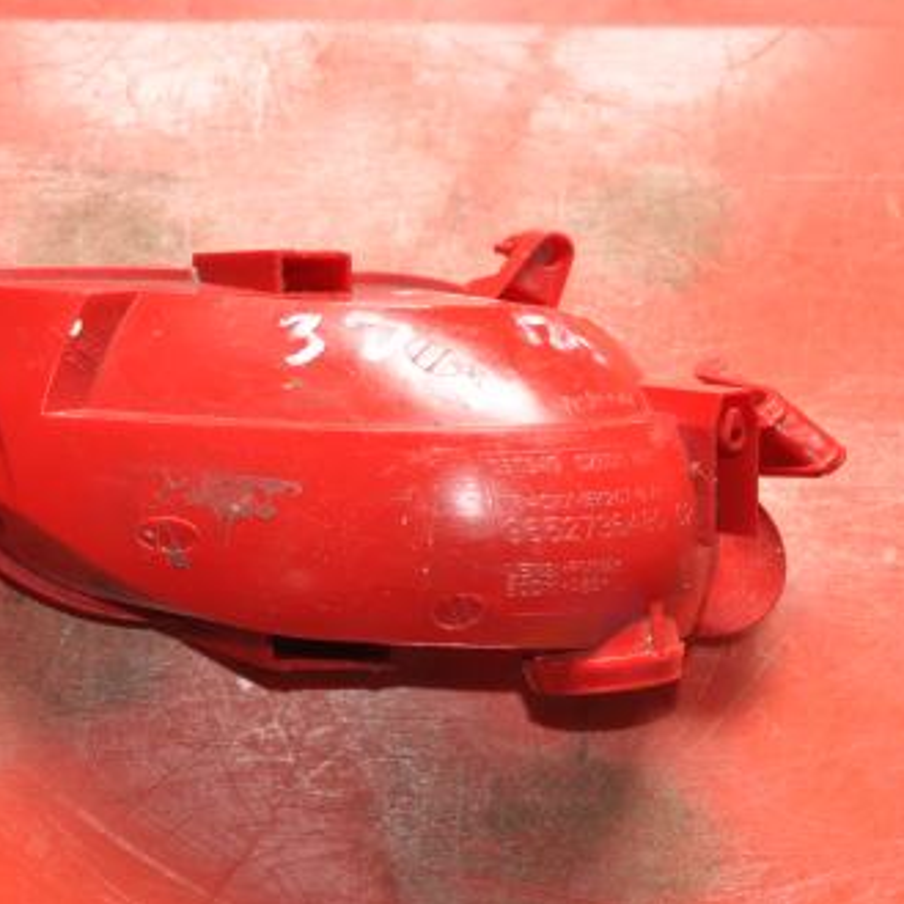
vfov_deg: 25.5
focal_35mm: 68
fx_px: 1999
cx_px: 308
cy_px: 453
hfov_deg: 25.4
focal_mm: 35
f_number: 4.5
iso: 560
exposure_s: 1/80
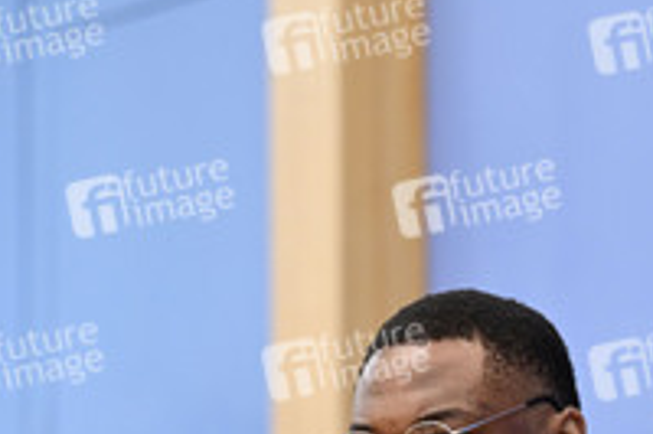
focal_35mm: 282
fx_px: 5111
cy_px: 444
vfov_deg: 4.9
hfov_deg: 7.3
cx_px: 390
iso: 3200
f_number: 4
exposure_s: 1/800
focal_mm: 125
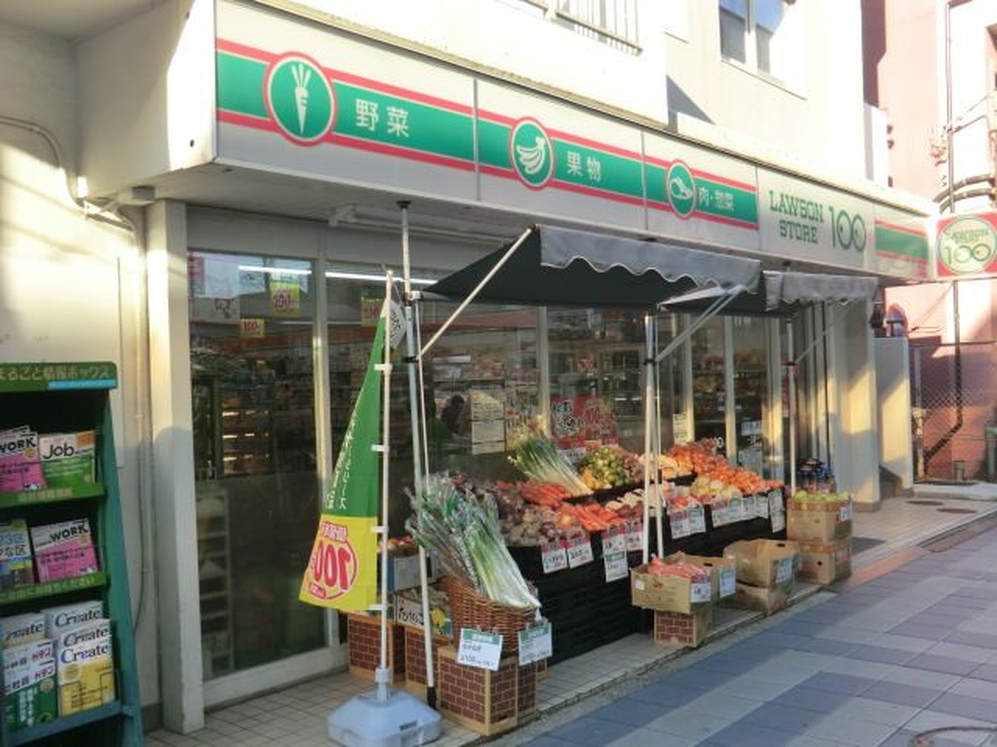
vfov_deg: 41.8
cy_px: 374
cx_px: 498
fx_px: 979
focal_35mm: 34
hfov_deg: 54.0
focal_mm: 6.1
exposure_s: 1/160
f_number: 3.6
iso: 80
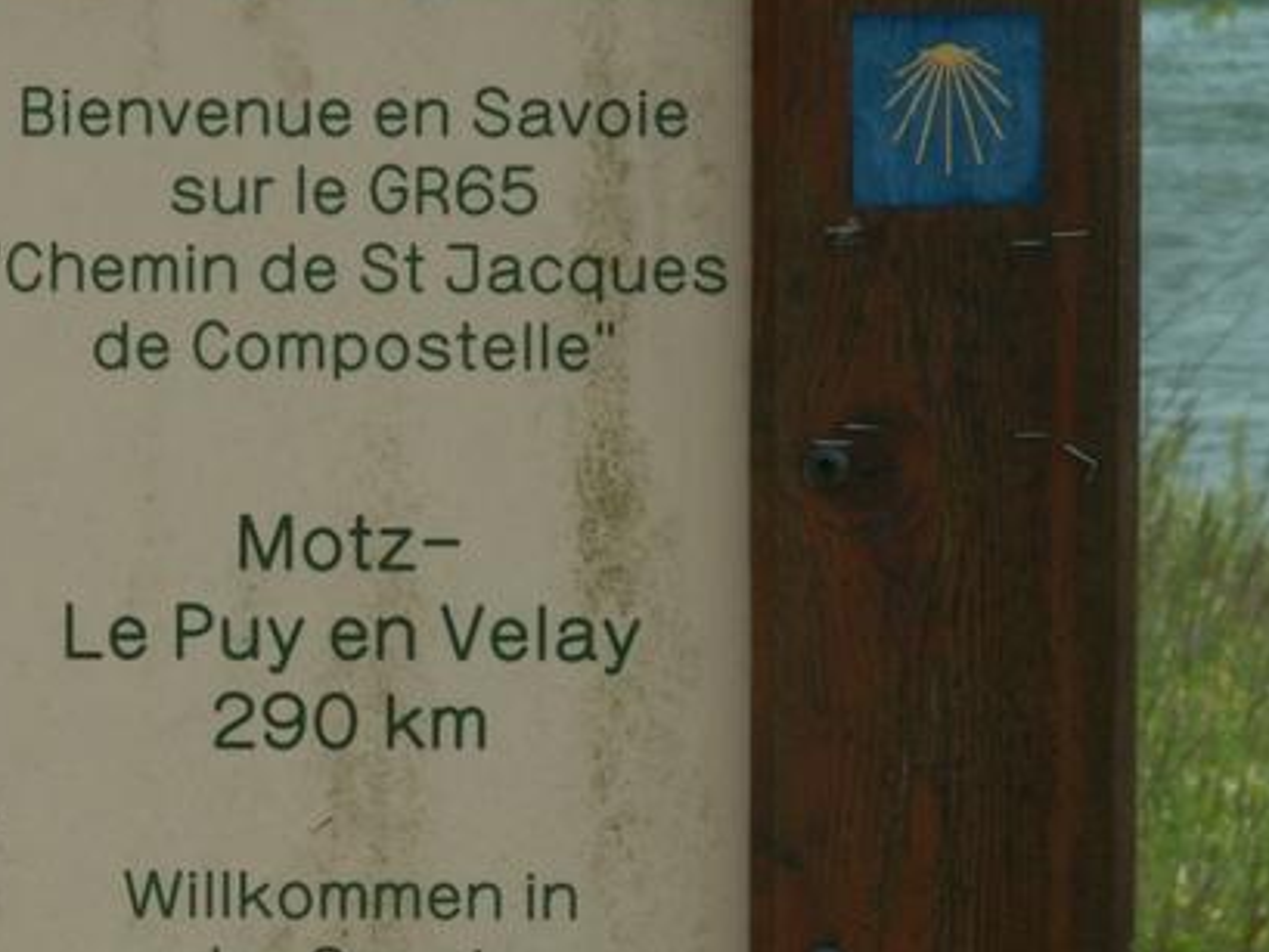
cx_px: 357
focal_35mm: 274
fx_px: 10048
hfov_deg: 7.2
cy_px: 661
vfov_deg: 5.4
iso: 50
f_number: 8
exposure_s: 1/125
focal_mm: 28.62
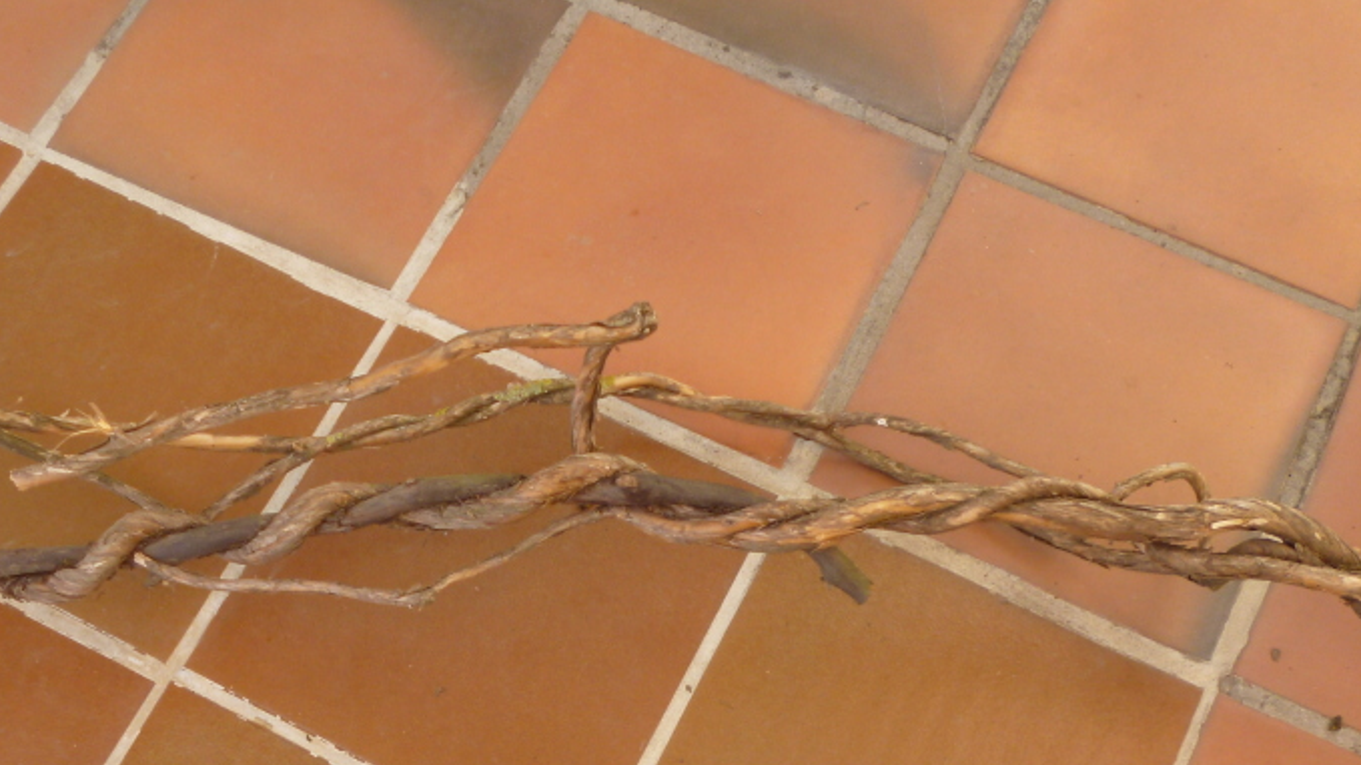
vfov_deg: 25.1
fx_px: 1660
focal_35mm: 46
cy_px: 713
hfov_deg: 44.3
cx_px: 539
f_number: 3.1
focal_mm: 5
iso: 100
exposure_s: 1/60
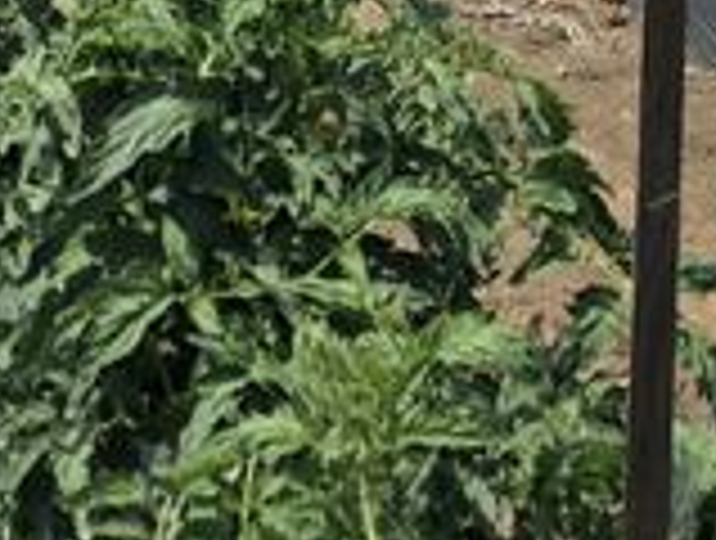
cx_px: -254
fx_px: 3400
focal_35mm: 164
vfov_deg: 8.0
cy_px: -994
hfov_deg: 11.7
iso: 20
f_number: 1.8
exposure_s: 1/3003
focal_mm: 3.99
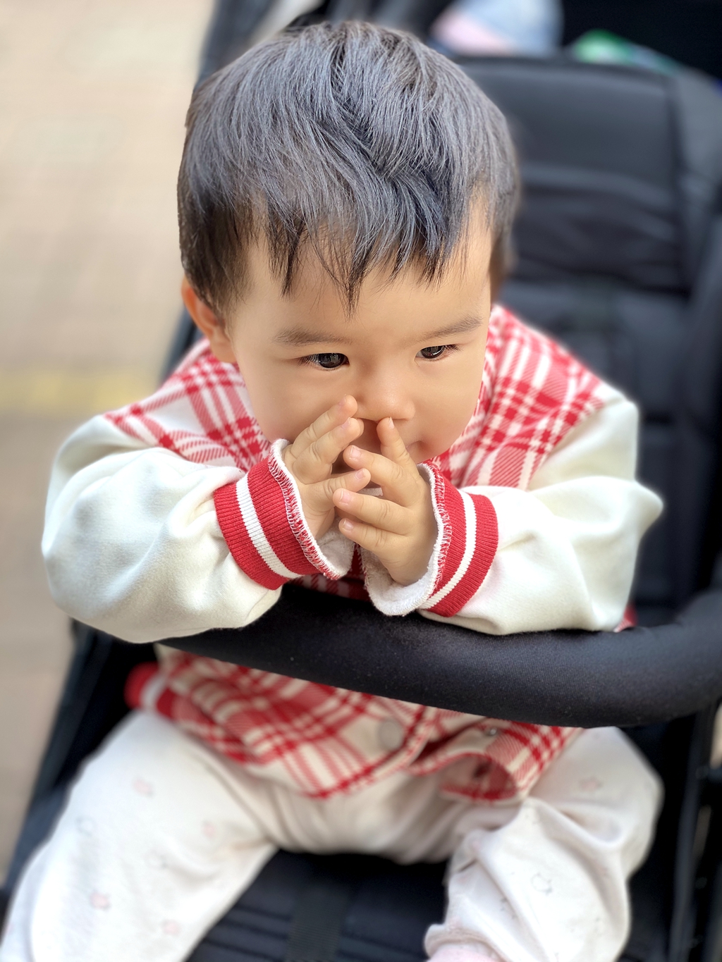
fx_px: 1446
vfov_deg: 36.8
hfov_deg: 28.0
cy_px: 481
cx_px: 361
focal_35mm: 52
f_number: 2
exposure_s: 1/171
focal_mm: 6
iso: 20
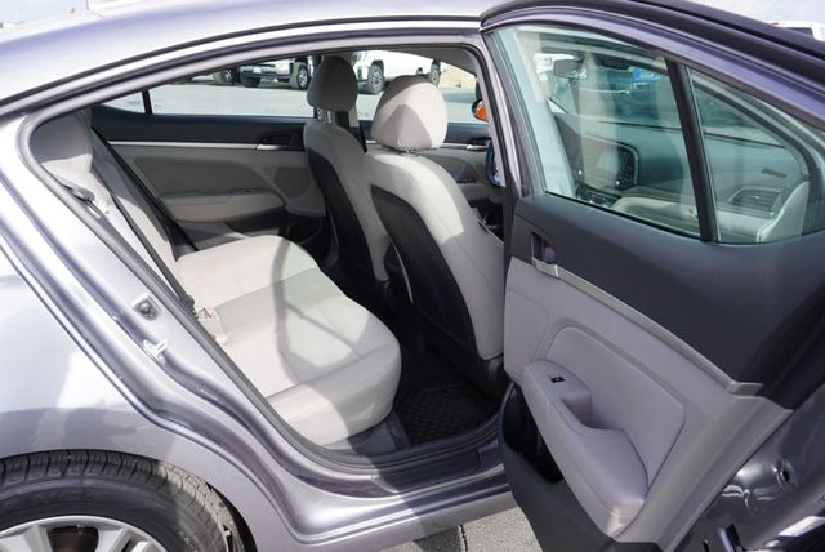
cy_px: 276
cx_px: 412
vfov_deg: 45.8
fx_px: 654
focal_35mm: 28
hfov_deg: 64.5
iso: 100
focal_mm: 19
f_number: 6.3
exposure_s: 1/100
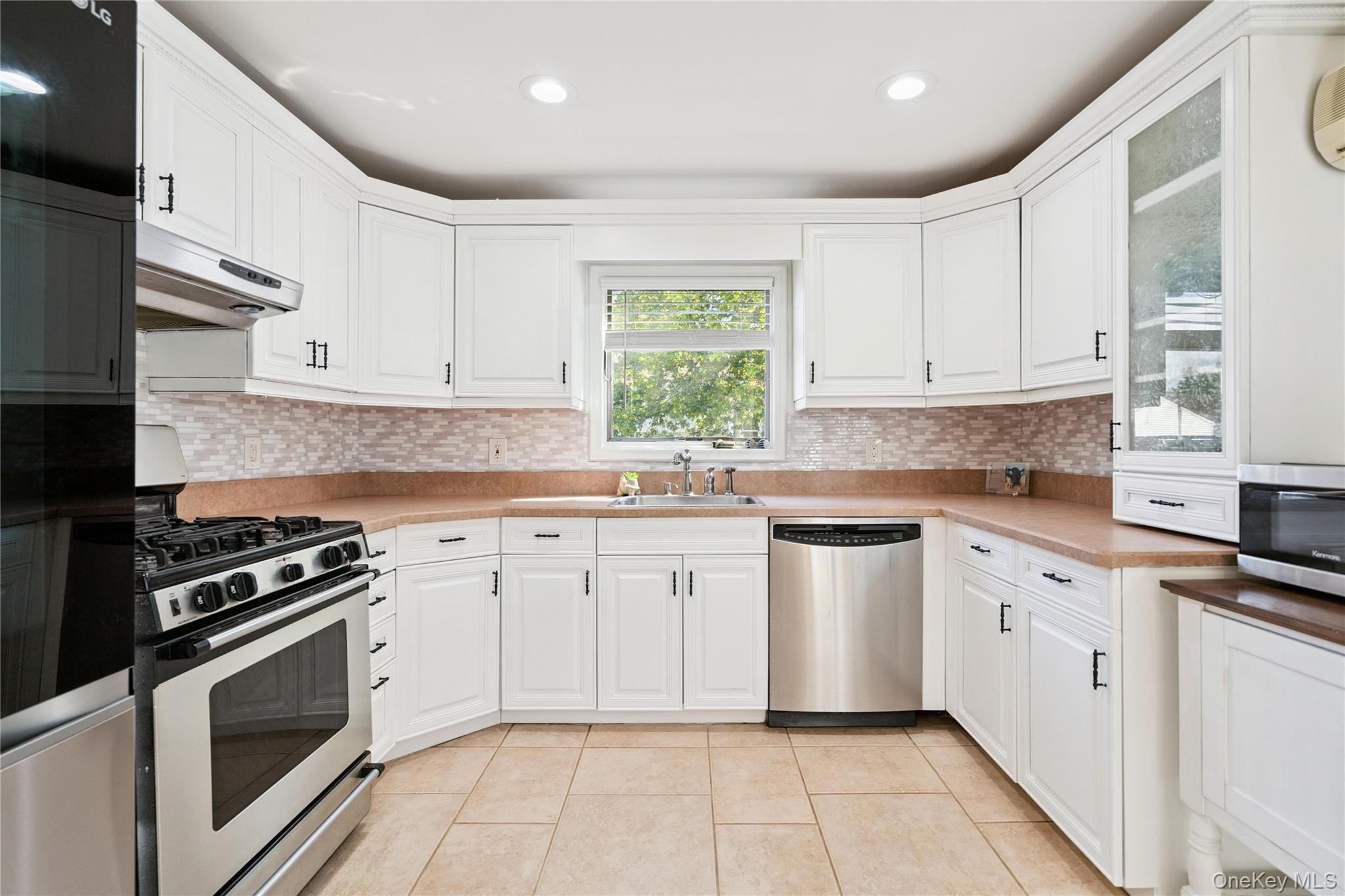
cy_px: 448
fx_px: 598
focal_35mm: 16
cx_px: 672
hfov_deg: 96.7
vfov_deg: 73.7
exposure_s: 1/80
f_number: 5.6
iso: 500
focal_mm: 16
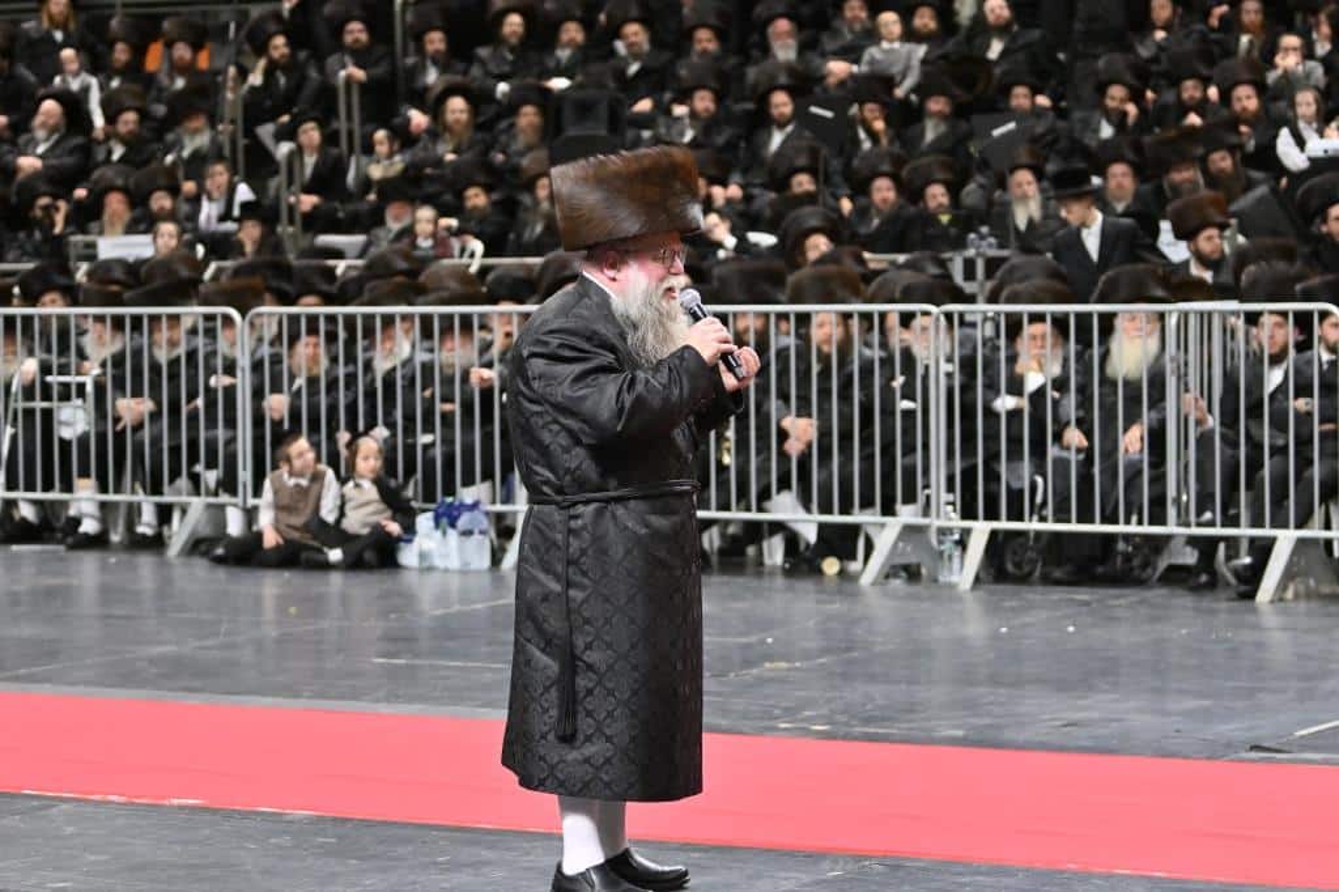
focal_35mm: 105
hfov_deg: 19.5
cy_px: 446
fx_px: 3904
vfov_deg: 13.0
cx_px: 670
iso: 800
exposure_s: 1/200
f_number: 2.8
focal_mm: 70
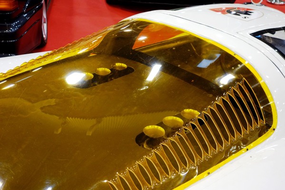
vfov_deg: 28.1
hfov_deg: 41.1
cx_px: 142
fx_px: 380
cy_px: 95
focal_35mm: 48
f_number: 3.2
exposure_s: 1/50
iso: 250
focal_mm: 17.8
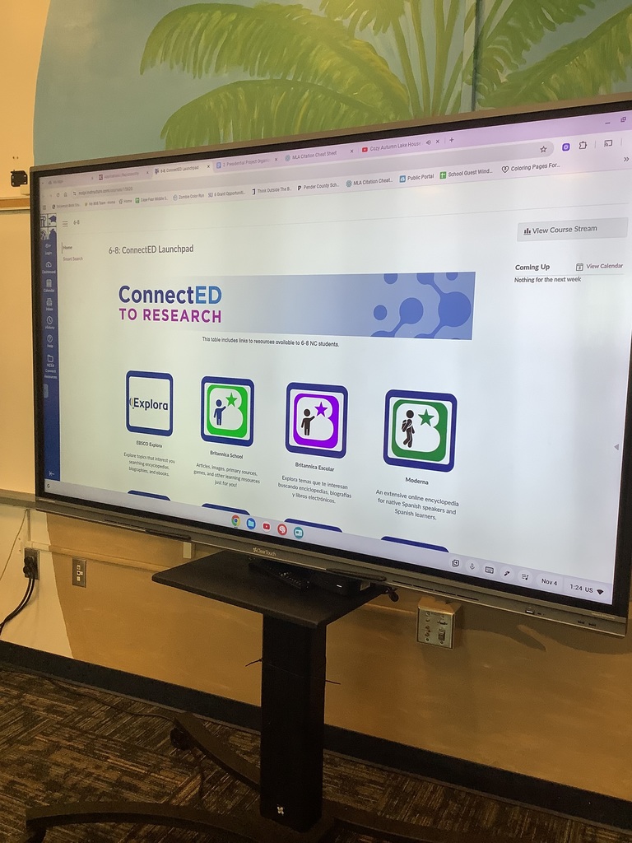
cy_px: 422
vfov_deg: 58.4
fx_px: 755
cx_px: 316
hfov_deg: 45.4
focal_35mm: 31
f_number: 2.4
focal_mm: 3.3
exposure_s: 1/120
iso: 80
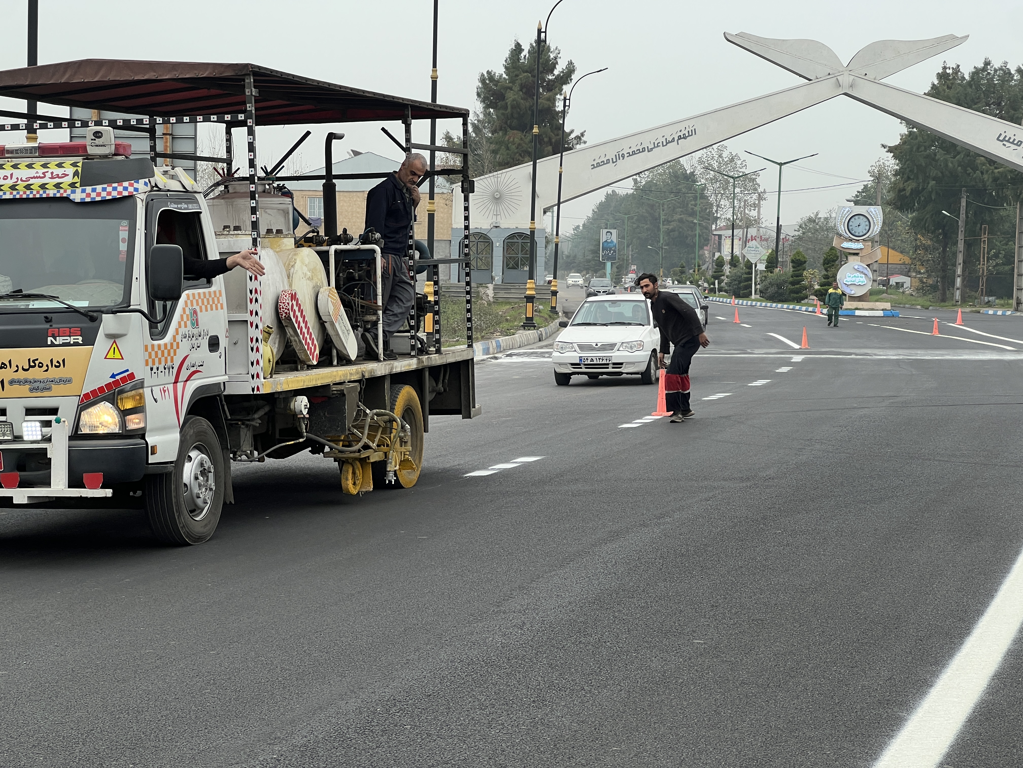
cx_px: 512
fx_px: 2276
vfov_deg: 19.1
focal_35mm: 77
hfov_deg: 25.3
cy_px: 384
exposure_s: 1/183
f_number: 2.8
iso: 32
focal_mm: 9
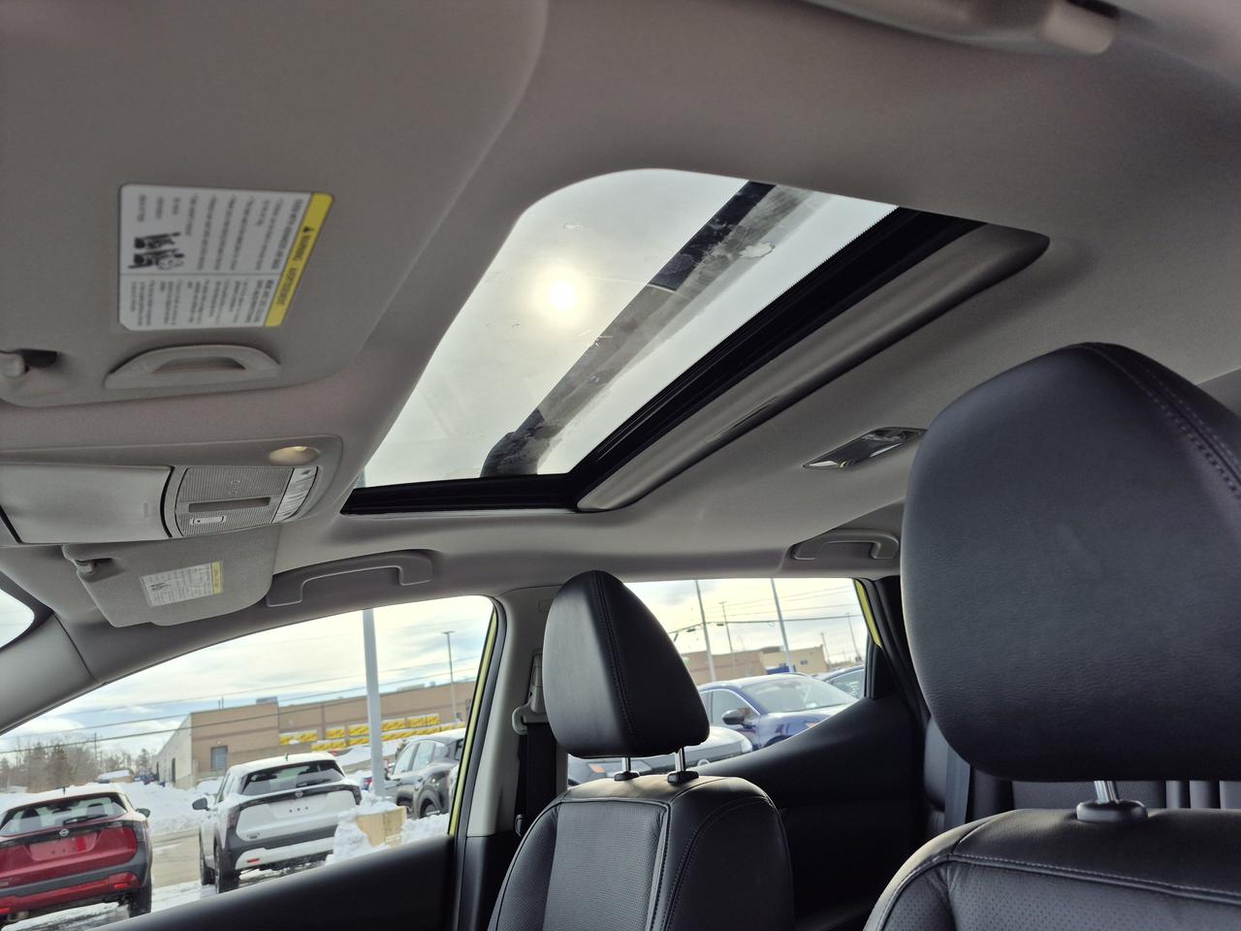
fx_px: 825
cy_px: 466
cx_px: 620
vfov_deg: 58.9
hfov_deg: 73.9
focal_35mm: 23
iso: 25
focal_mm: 5.4
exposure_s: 1/1152
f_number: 1.8
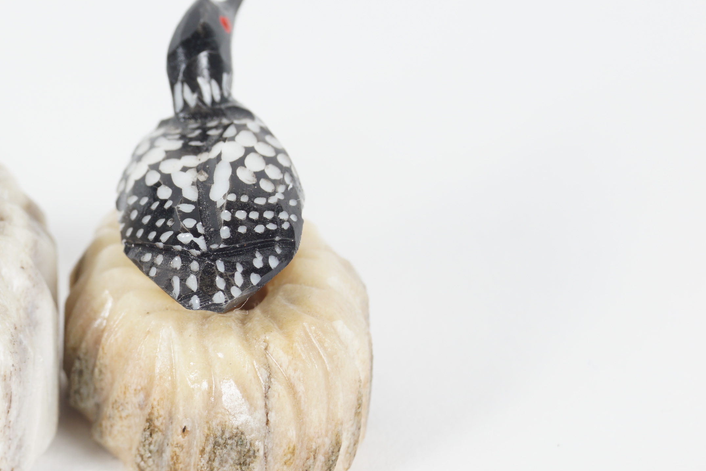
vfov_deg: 8.4
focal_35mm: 163
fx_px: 3198
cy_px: 238
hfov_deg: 12.5
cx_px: 13
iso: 100
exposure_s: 1/125
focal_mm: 55
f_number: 14
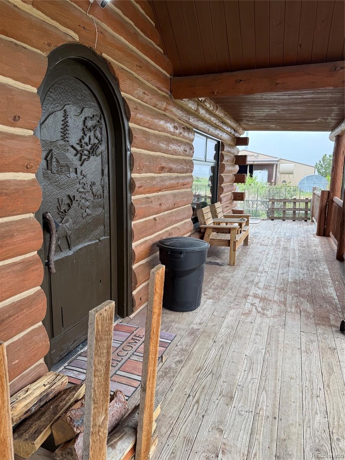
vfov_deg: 71.6
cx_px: 172
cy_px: 230
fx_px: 319
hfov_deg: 56.8
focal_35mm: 24
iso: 64
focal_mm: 6.76
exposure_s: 1/143
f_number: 1.78
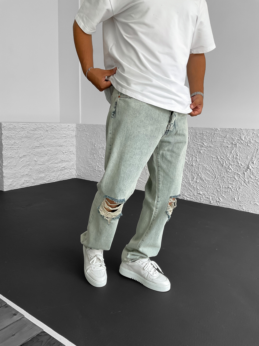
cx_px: 130
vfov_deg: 61.7
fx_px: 289
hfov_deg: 48.2
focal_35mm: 29
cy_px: 173
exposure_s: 1/120
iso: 20
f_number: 1.8
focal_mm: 3
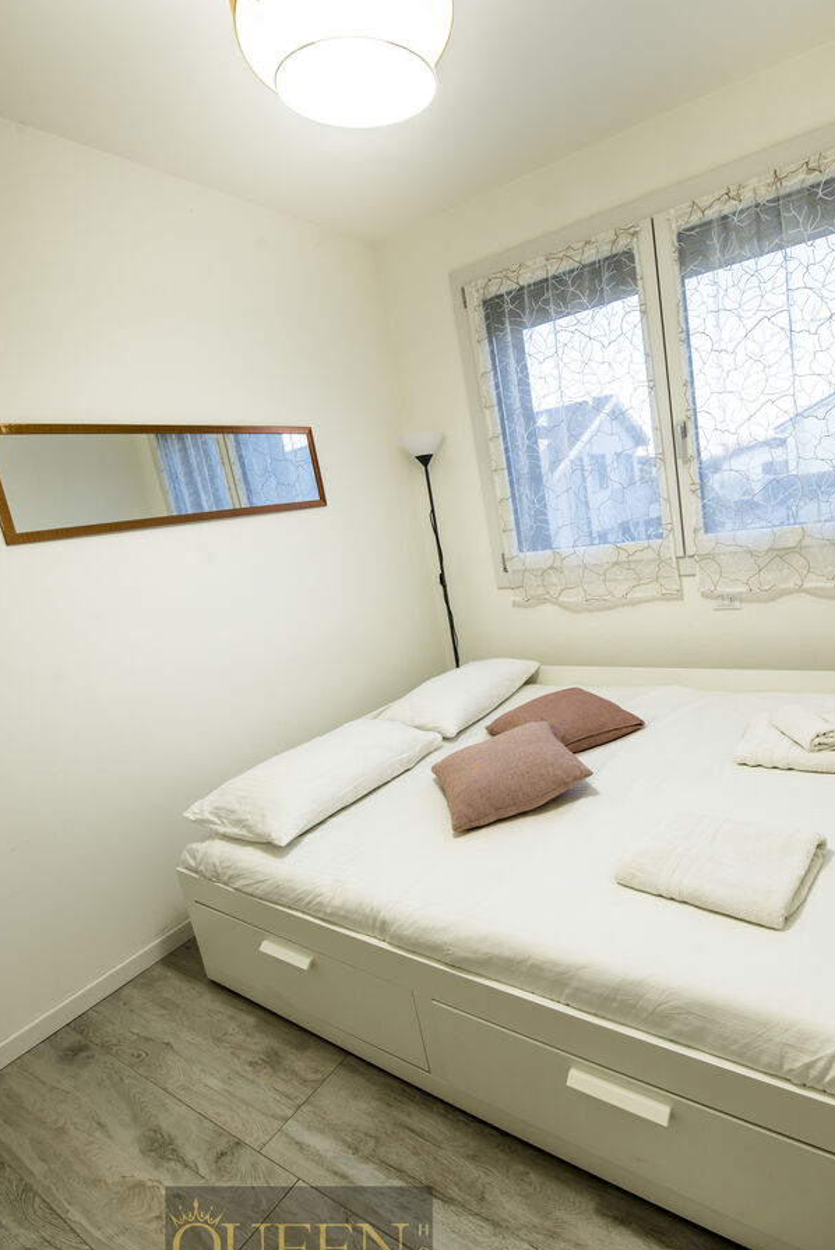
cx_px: 522
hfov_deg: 66.4
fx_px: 626
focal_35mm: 18
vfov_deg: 90.0
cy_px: 631
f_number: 8
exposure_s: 1/6
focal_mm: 14
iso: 125
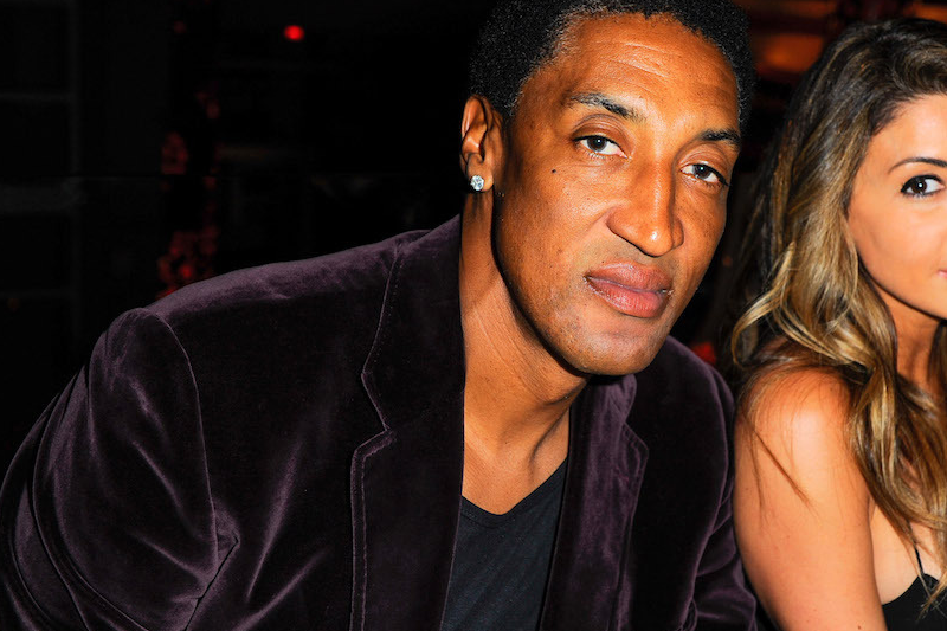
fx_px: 1657
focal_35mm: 63
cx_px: 657
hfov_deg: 31.6
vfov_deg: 21.6
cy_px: 317
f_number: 4.5
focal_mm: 42
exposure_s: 1/40
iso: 400
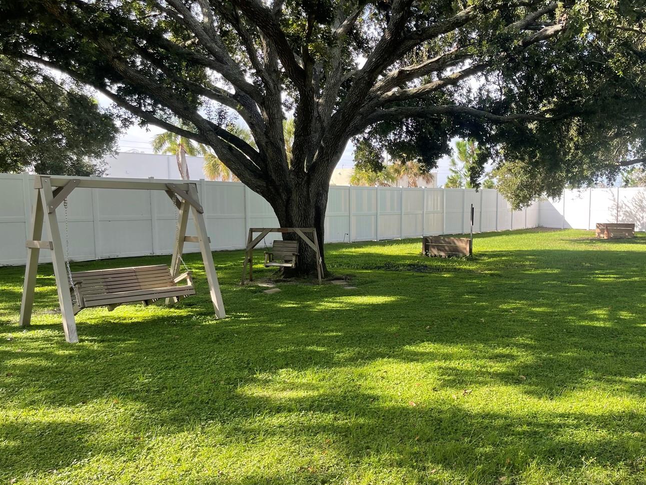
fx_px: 579
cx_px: 368
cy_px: 259
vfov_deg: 45.4
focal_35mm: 31
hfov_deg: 58.1
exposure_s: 1/608
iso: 32
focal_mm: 5.1
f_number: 1.6
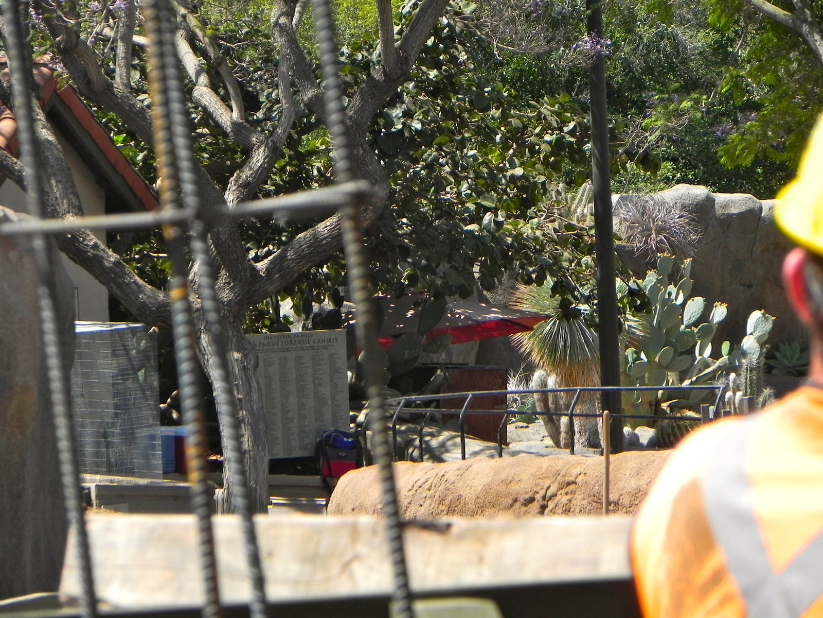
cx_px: 412
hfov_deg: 5.3
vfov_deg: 3.9
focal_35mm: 377
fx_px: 8963
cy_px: 309
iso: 160
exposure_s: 1/301
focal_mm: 67.2
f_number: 6.3
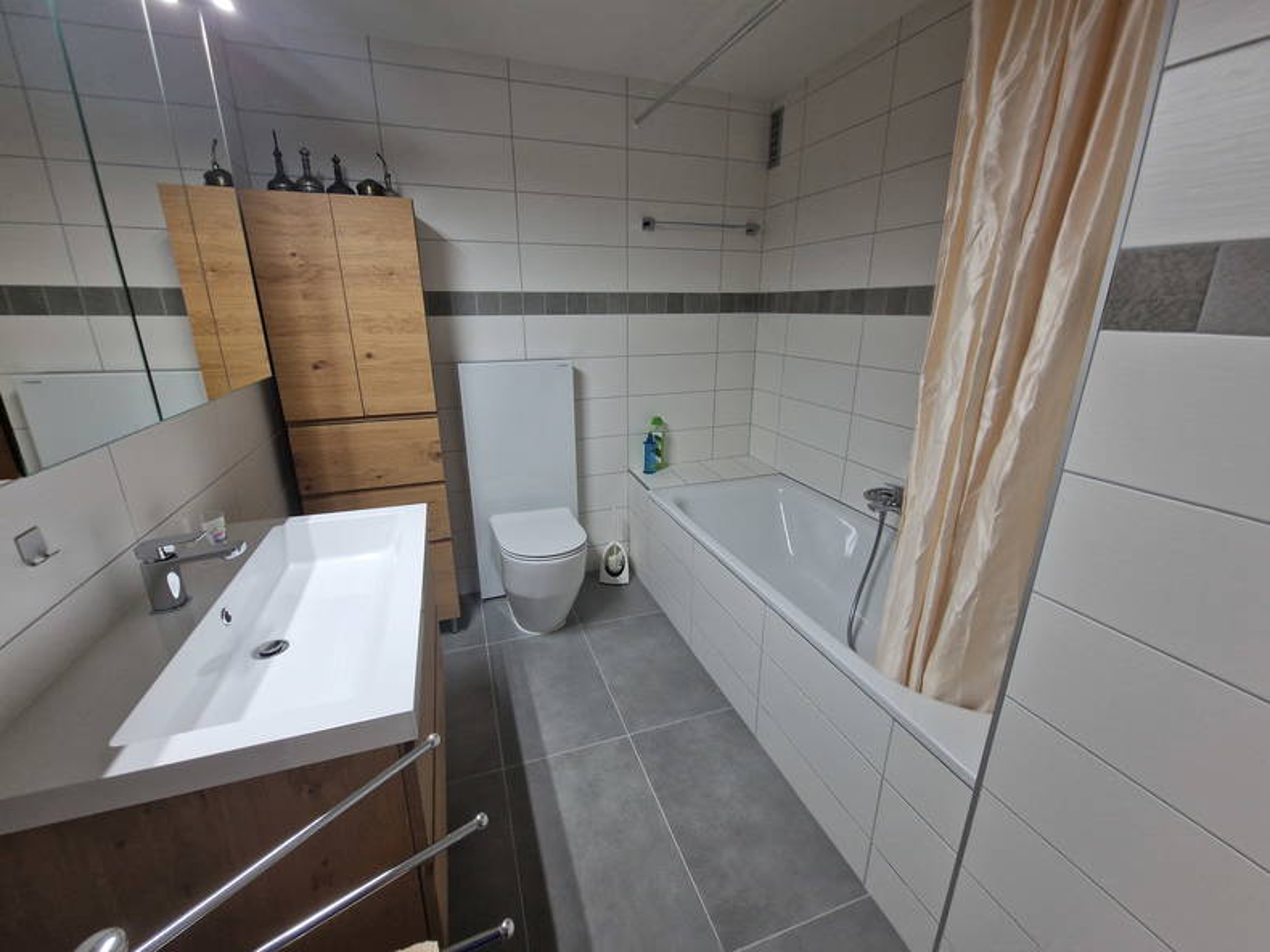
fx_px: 477
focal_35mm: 13
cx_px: 635
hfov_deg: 106.2
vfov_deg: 89.9
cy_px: 476
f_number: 2.2
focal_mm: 2.2
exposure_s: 1/60
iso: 250
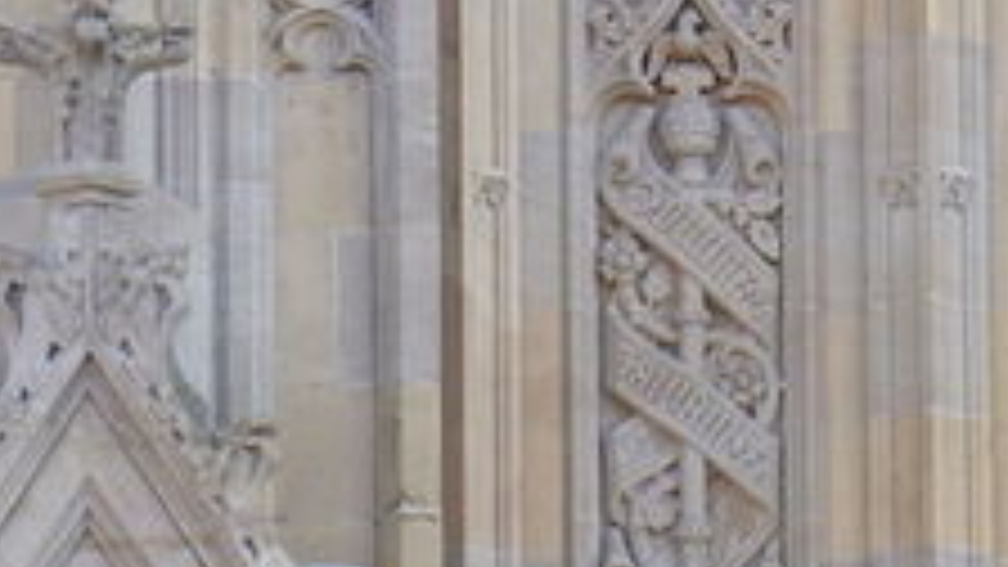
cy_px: -146
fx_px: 34960
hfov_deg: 1.7
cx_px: 540
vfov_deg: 0.9
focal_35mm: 1308
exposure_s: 1/640
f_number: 5.6
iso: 640
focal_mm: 350
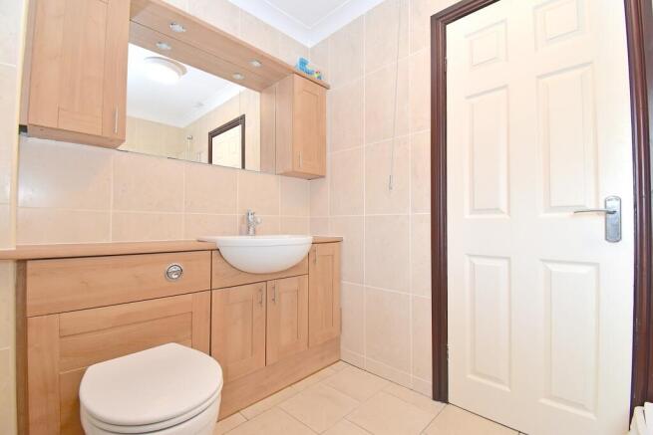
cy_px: 218
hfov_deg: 100.4
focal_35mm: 15
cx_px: 326
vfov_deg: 77.4
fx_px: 272
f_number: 9
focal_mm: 10
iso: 800
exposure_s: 1/25
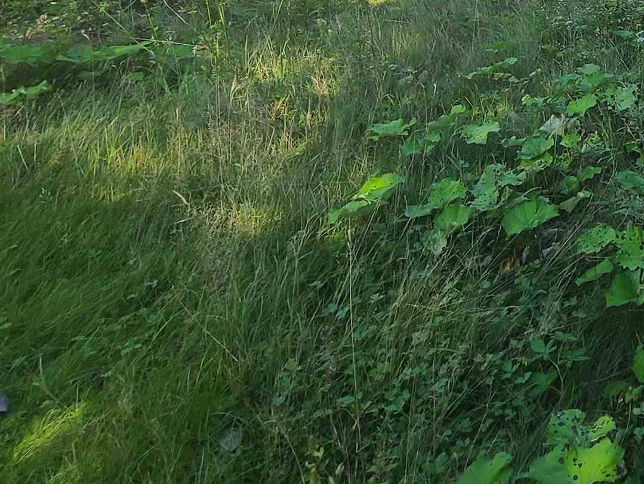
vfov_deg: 28.7
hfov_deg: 40.9
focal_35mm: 37
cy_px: -198
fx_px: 689
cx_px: 697
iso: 50
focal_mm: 2.2
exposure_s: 1/580
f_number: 2.2
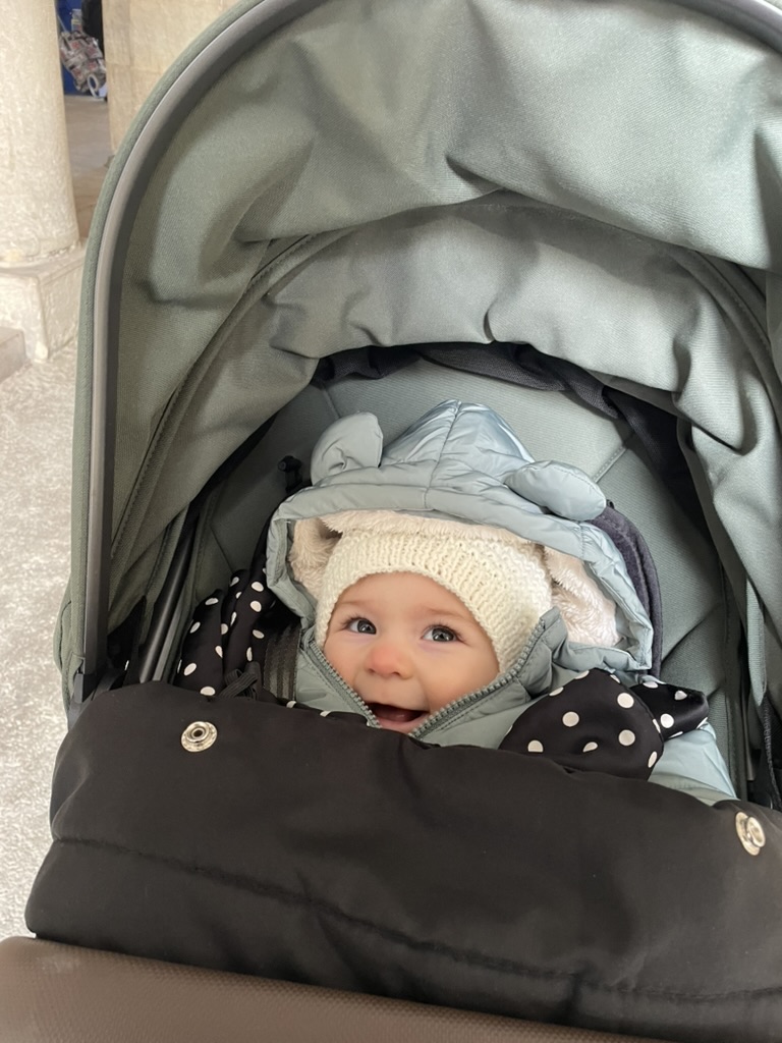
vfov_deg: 67.3
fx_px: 783
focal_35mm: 26
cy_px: 522
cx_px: 391
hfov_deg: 53.1
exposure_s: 1/60
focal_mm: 4.2
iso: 200
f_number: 1.6
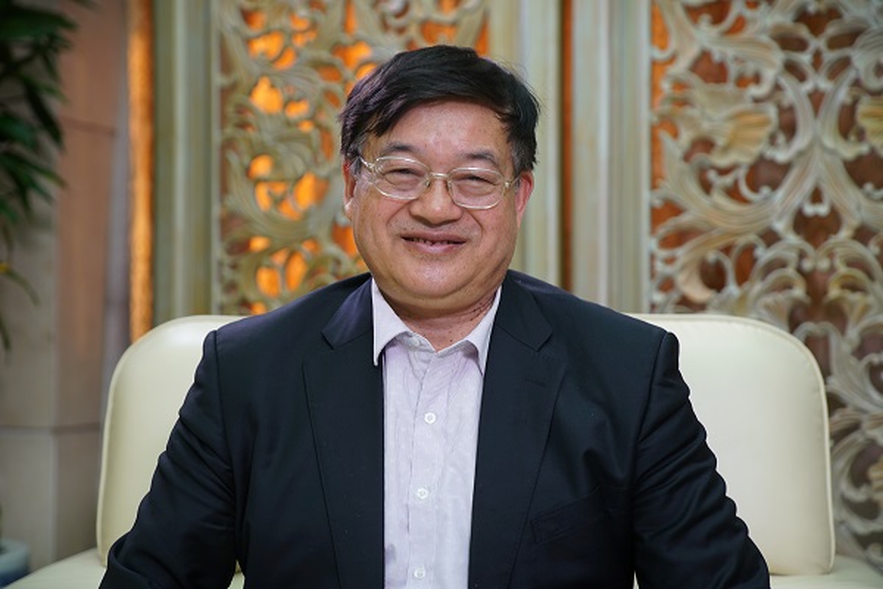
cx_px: 442
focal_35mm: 70
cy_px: 294
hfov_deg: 28.8
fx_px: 1717
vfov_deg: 19.5
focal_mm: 70
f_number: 2.8
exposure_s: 1/100
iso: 250
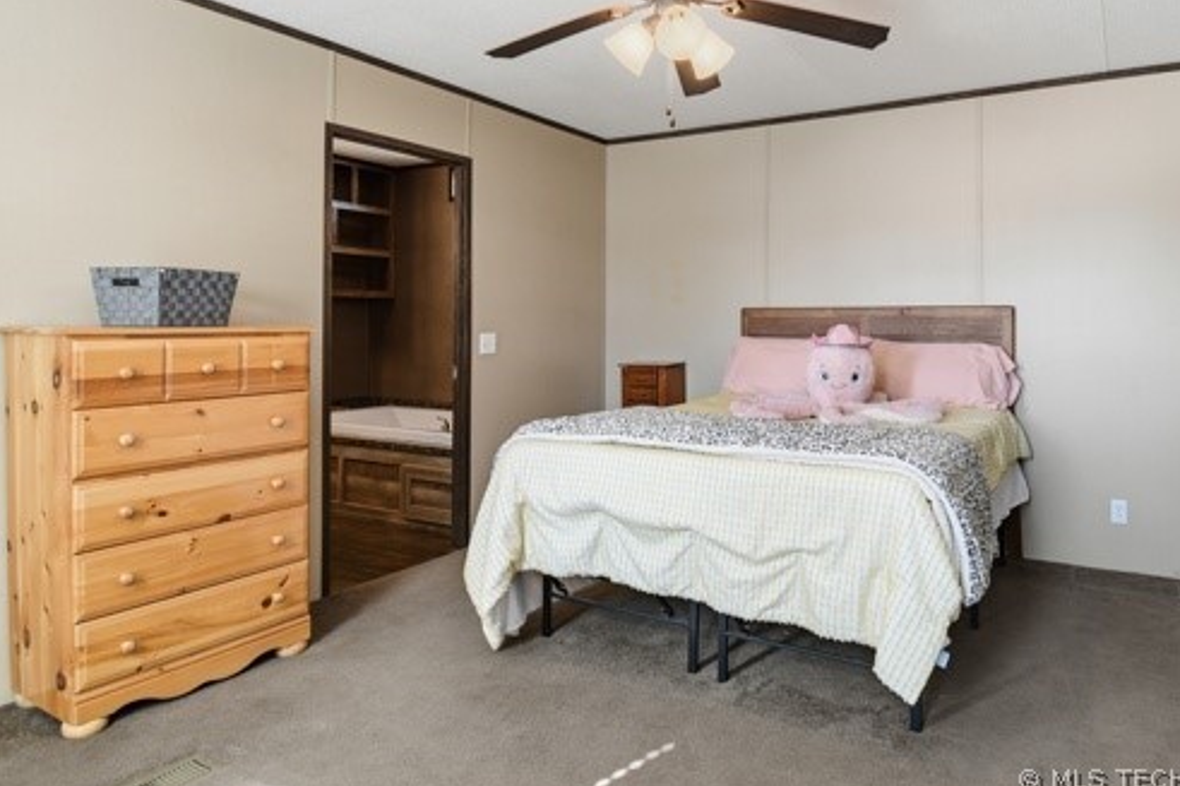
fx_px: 721
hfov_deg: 77.5
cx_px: 719
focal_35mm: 22
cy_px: 317
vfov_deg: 56.8
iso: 250
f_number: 13
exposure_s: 1/25
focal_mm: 12
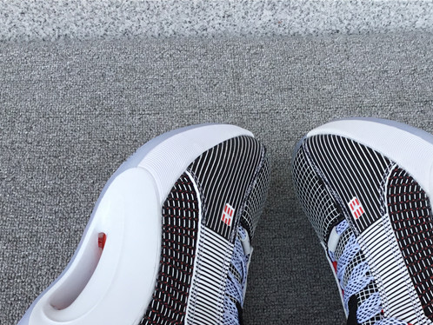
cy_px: 292
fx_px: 701
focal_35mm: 56
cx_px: 280
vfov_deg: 25.3
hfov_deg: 34.1
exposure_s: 1/416
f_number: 2.4
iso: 25
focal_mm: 3.3
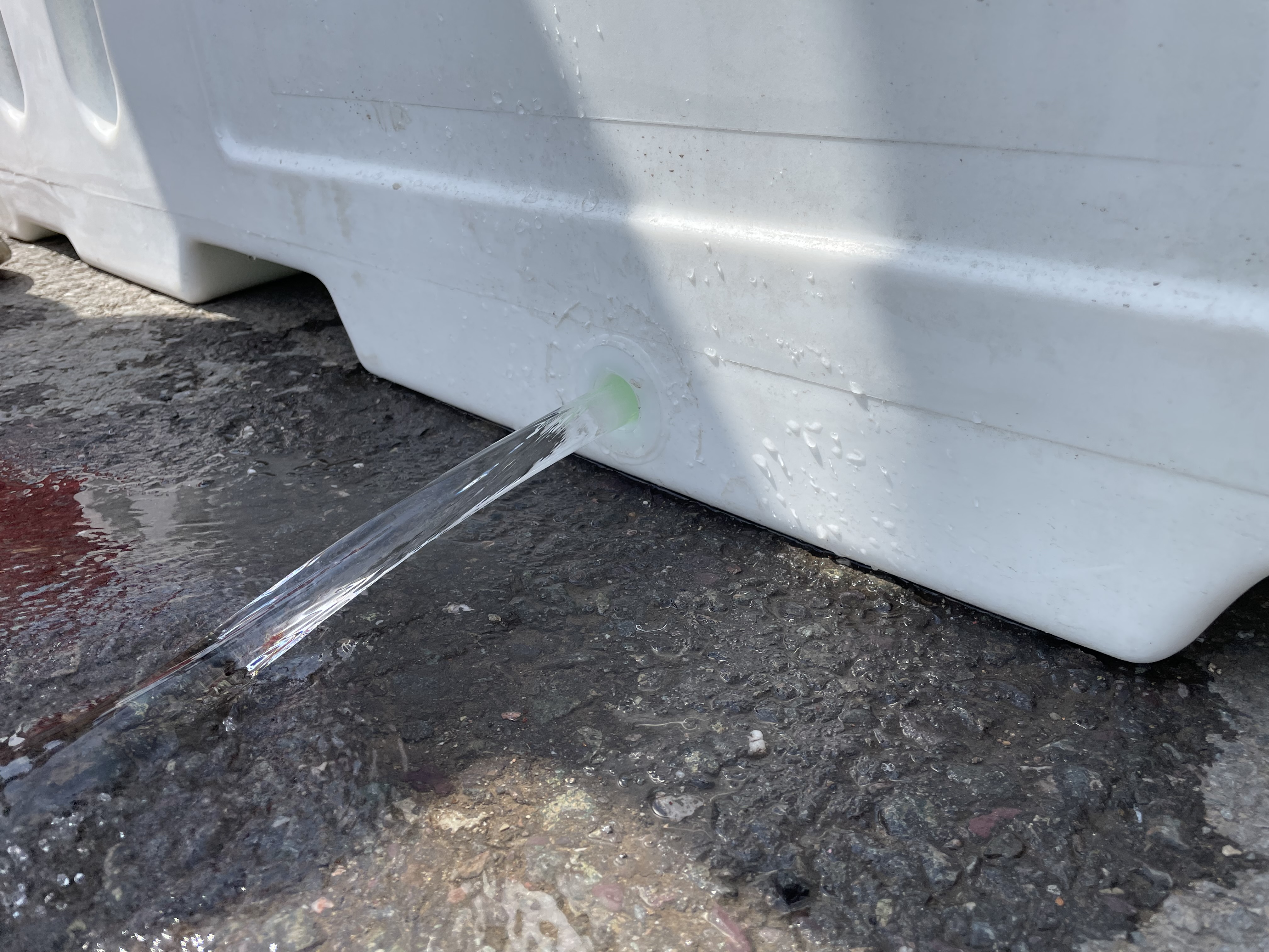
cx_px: 634
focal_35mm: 26
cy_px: 476
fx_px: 953
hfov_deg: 67.3
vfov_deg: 53.1
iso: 32
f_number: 1.6
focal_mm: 4.2
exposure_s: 1/3205
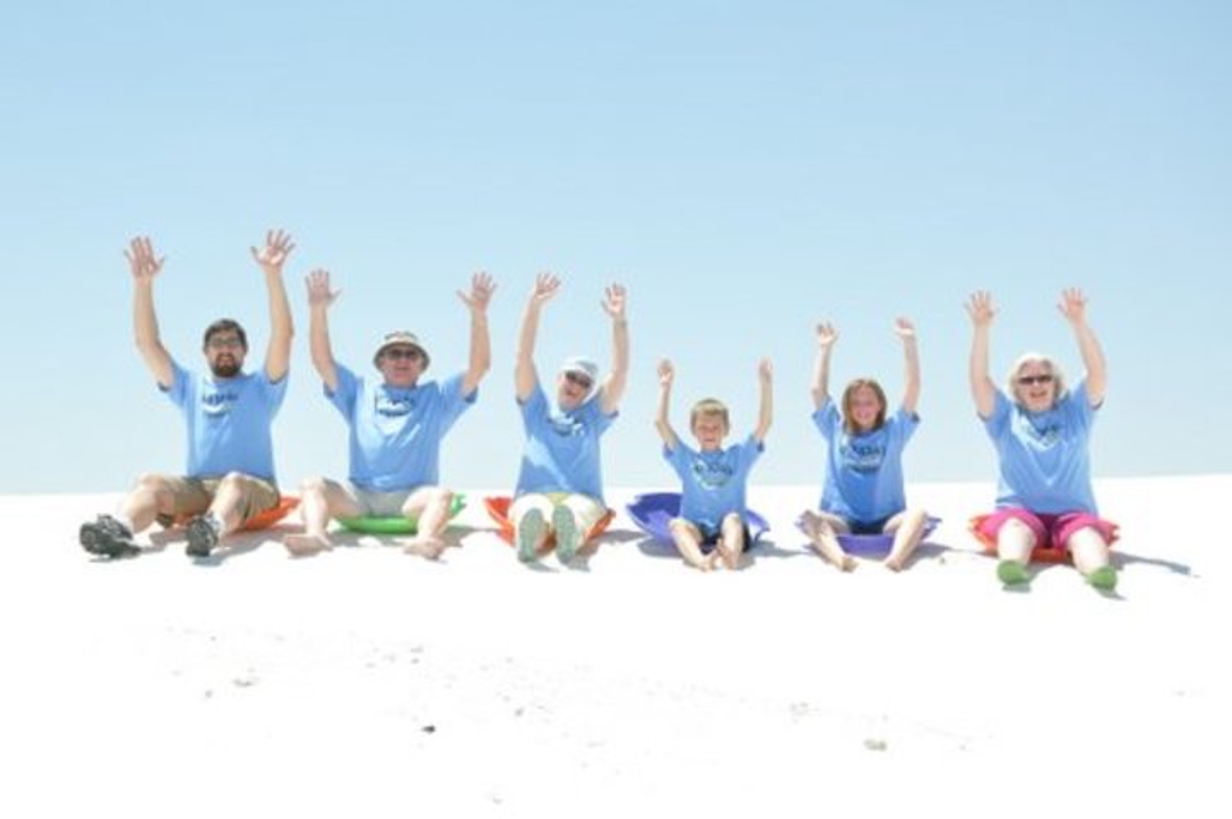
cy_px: 410
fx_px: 2308
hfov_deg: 29.9
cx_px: 616
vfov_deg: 20.1
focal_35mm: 68
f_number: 11
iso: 400
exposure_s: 1/500
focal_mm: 45
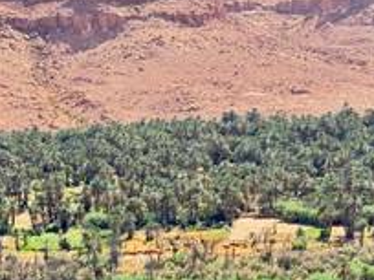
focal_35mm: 113
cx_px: 233
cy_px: 260
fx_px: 1221
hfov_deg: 17.4
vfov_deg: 13.0
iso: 64
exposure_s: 1/1043
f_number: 1.78
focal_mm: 6.76
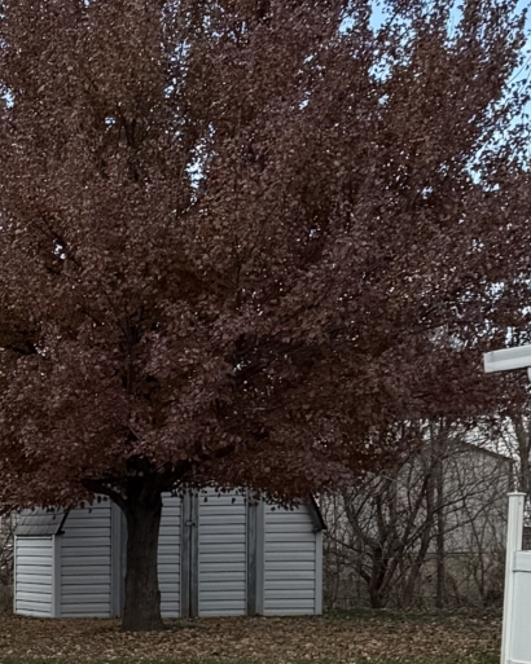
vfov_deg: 16.1
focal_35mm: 117
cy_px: 669
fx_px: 2300
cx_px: -685
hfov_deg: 11.3
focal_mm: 6.76
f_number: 1.78
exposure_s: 1/2525
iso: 80
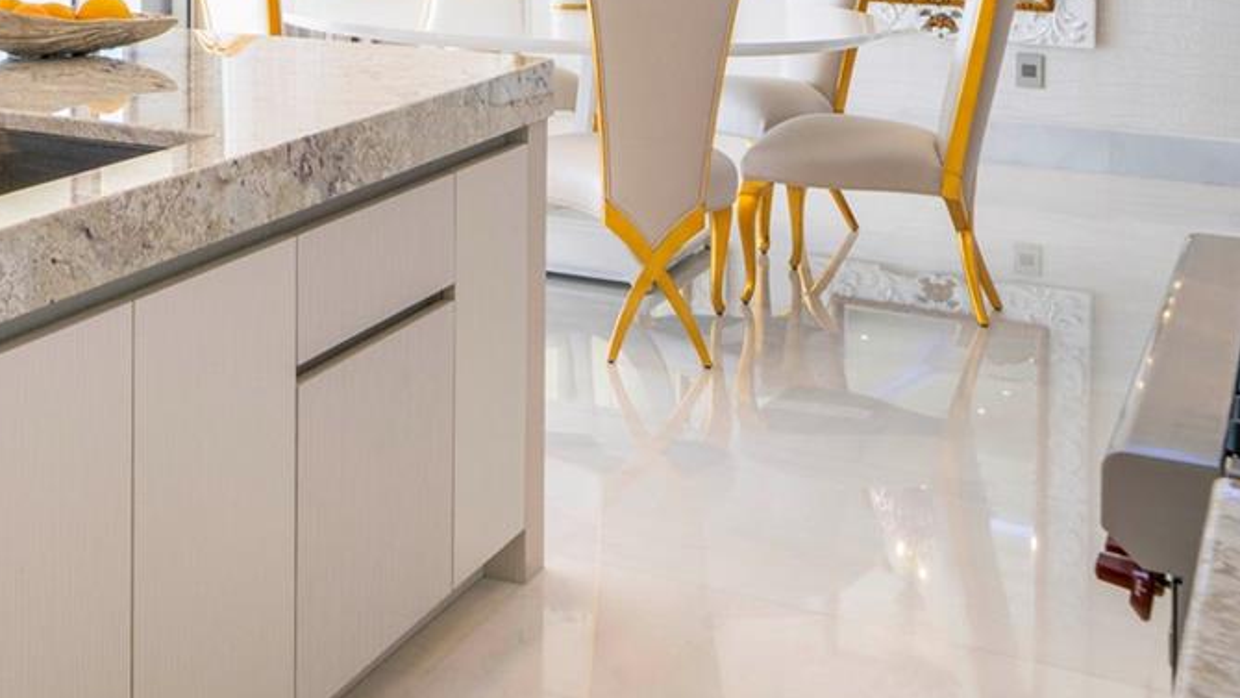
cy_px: -106
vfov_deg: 19.1
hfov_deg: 30.8
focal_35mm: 60
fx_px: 1973
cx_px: -148
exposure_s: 1/250
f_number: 11
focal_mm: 24
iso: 250
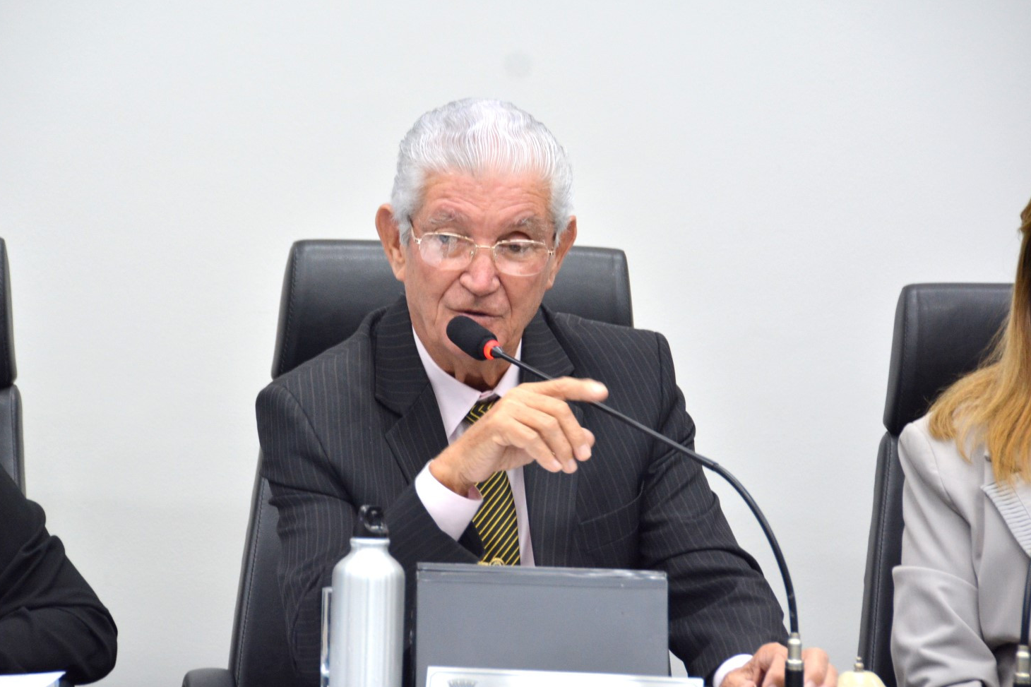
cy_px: 357
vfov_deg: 6.4
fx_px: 6185
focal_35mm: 216
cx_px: 482
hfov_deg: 9.5
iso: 800
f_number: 5.6
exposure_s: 1/60
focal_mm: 130
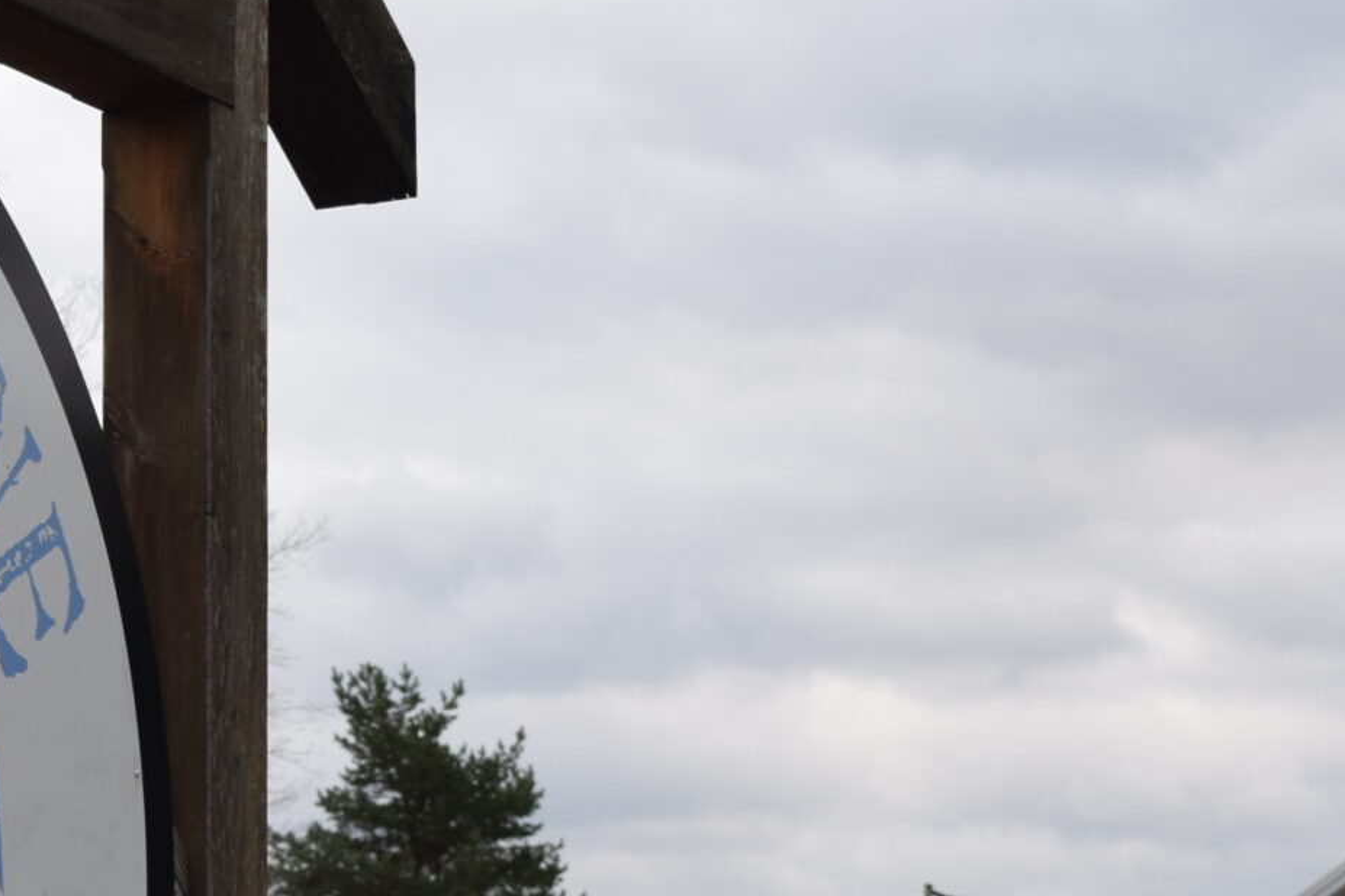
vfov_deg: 10.6
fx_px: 4796
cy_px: 742
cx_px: 422
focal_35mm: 128
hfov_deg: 15.9
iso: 400
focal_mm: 31
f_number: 6.3
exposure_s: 1/160
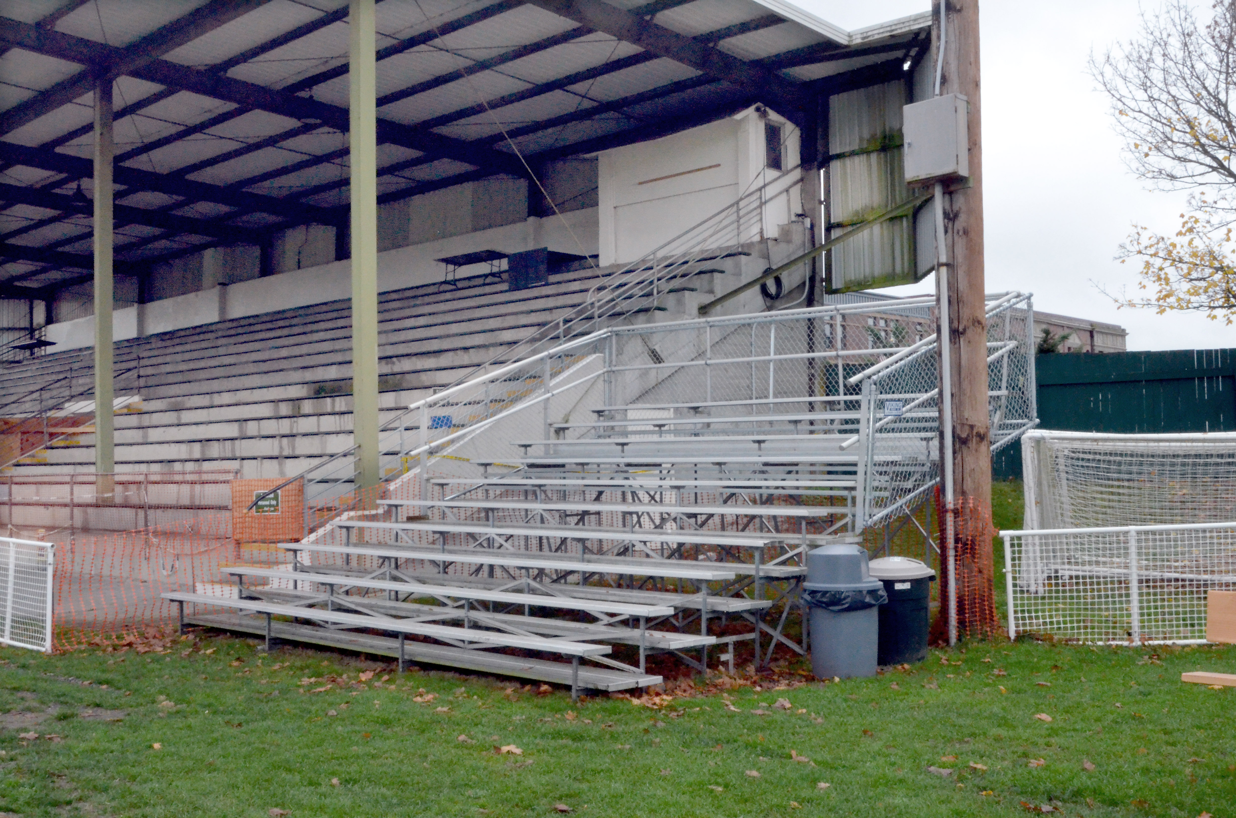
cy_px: 409
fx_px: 1336
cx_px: 618
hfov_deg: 49.6
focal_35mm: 39
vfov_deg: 34.1
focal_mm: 26
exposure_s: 1/160
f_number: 20
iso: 4000
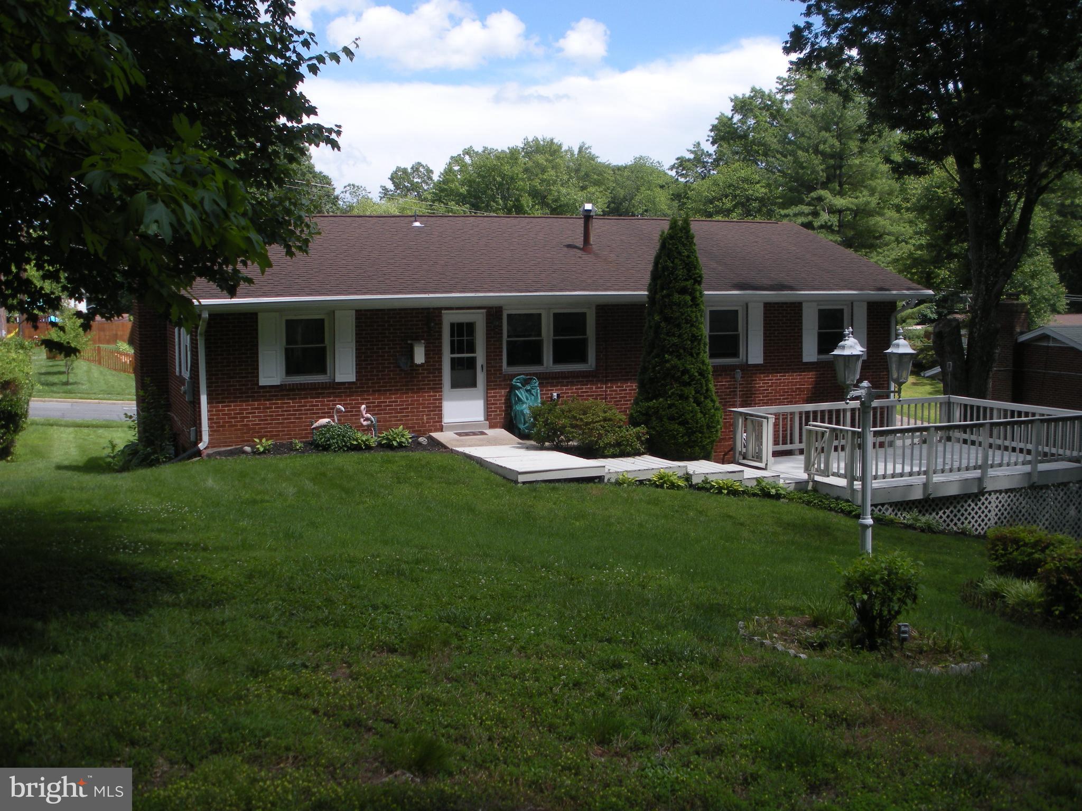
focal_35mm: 36
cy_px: 406
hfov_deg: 51.4
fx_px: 1125
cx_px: 541
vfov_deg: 39.7
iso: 64
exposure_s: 1/511
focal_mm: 6.3
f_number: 3.5
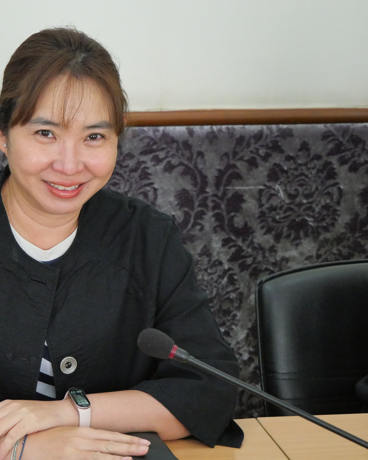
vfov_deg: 23.3
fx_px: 1116
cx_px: 51
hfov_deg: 18.5
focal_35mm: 82
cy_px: 230
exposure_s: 1/160
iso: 3200
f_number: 4.7
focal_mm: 28
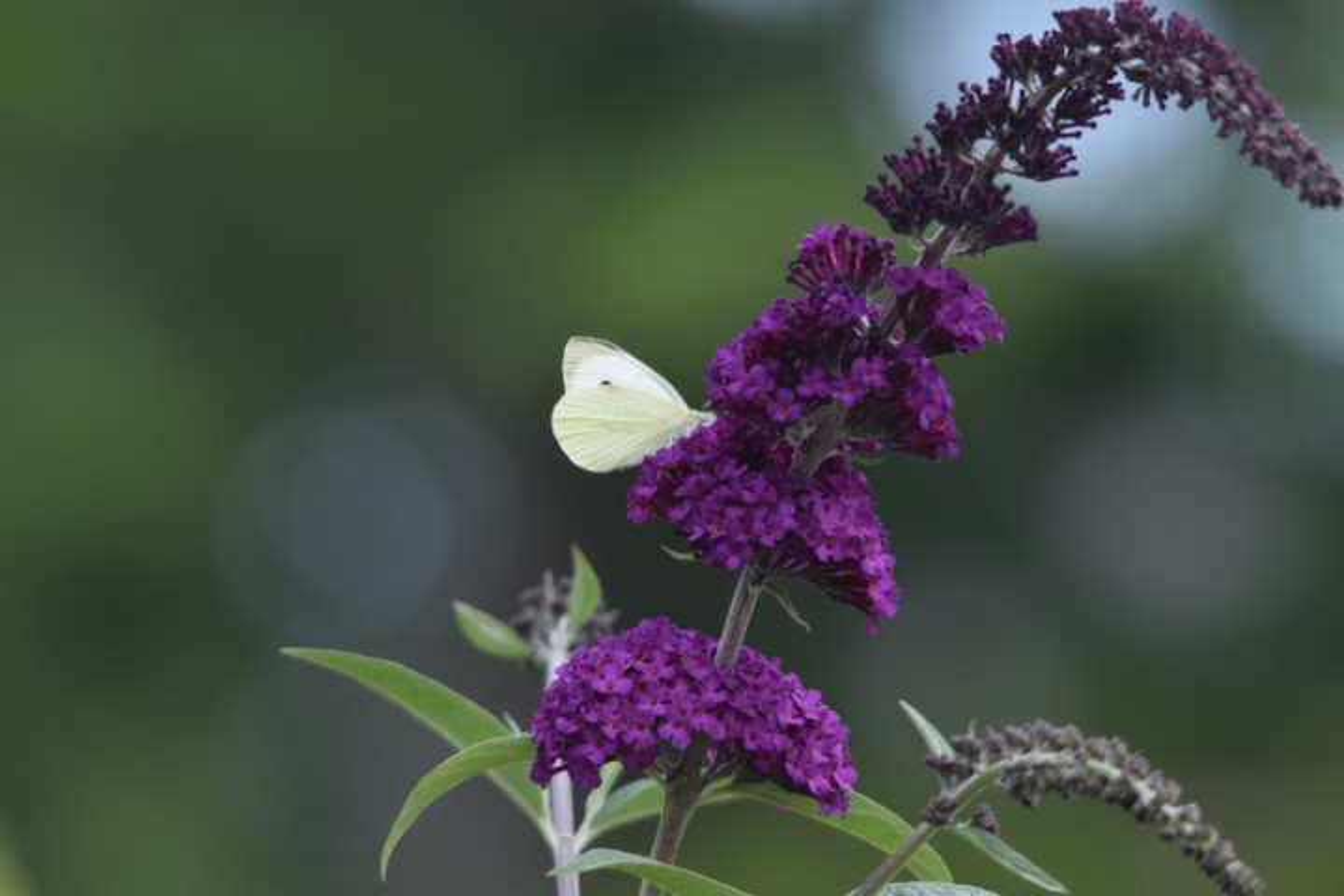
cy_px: 448
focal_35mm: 435
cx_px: 672
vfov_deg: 3.2
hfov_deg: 4.7
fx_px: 16239
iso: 800
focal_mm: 290
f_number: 6
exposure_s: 1/1600
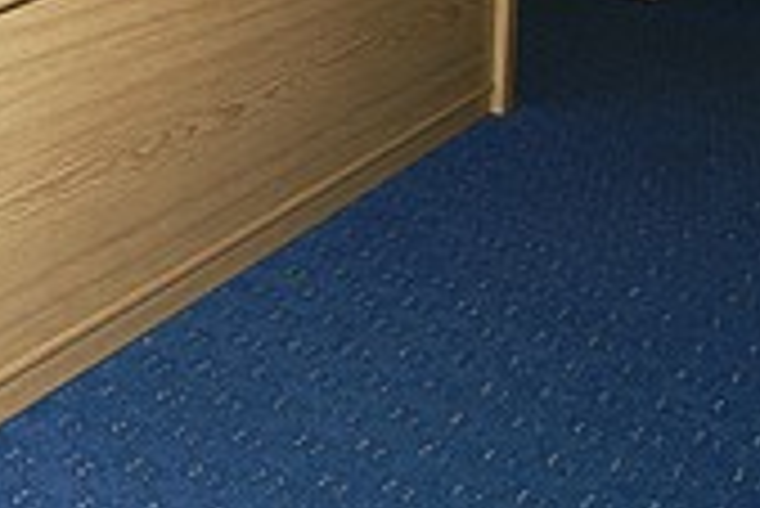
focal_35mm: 48
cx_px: -225
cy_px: -22
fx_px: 1014
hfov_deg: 31.7
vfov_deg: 26.3
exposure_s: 1/80
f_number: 8
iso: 400
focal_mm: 12
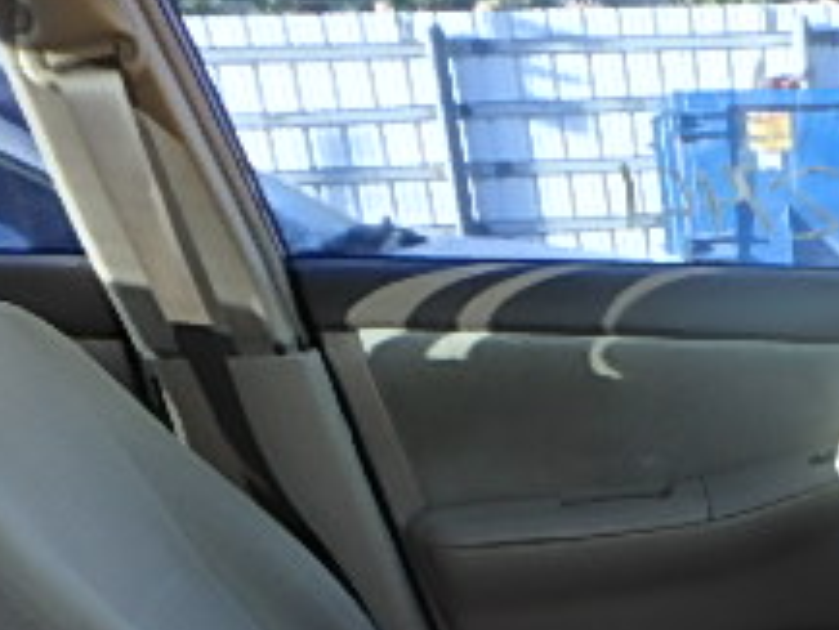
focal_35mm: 62
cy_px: 877
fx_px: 1504
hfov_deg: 27.2
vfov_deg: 20.9
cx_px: 1025
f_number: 3.5
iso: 125
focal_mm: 3.7
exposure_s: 1/60
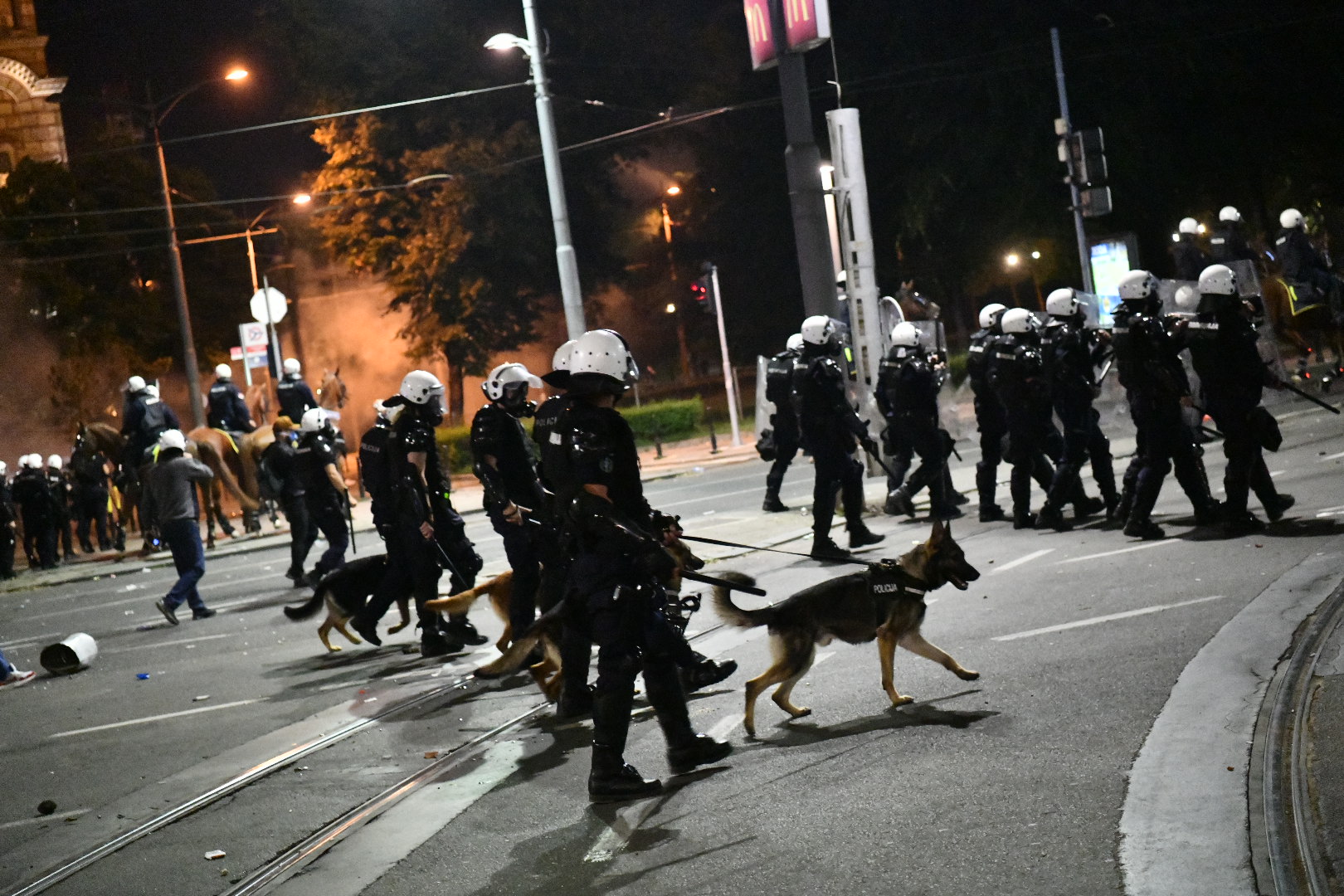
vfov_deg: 22.6
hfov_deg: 33.4
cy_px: 448
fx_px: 2240
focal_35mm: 60
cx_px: 672
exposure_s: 1/200
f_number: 3.2
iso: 16000
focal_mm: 60
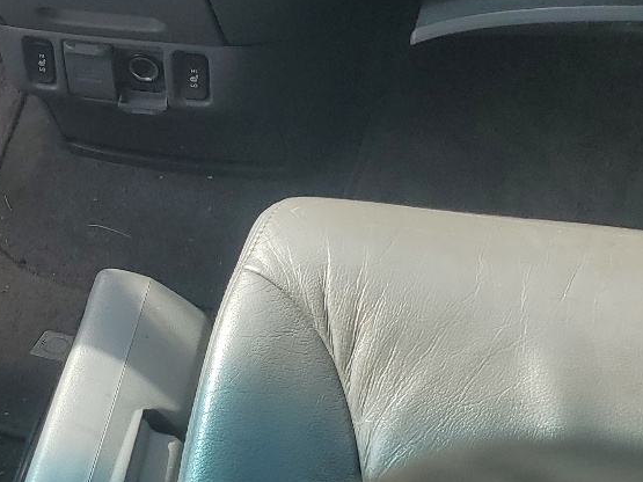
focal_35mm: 75
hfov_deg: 24.2
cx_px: -73
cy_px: -42
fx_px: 1393
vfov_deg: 18.9
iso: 50
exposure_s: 1/588
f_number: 1.5
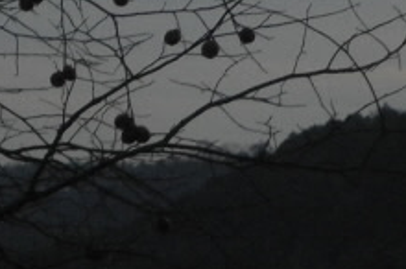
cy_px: 199
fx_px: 4606
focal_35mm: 409
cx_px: 255
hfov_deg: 5.0
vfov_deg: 3.4
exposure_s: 1/125
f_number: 5.9
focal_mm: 19.6
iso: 320
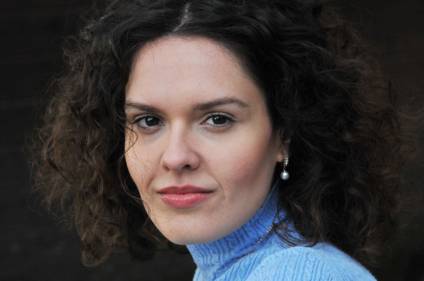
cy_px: 140
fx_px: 1623
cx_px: 212
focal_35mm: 138
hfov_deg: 14.9
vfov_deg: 9.9
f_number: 8
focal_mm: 92
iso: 1000
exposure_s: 1/250
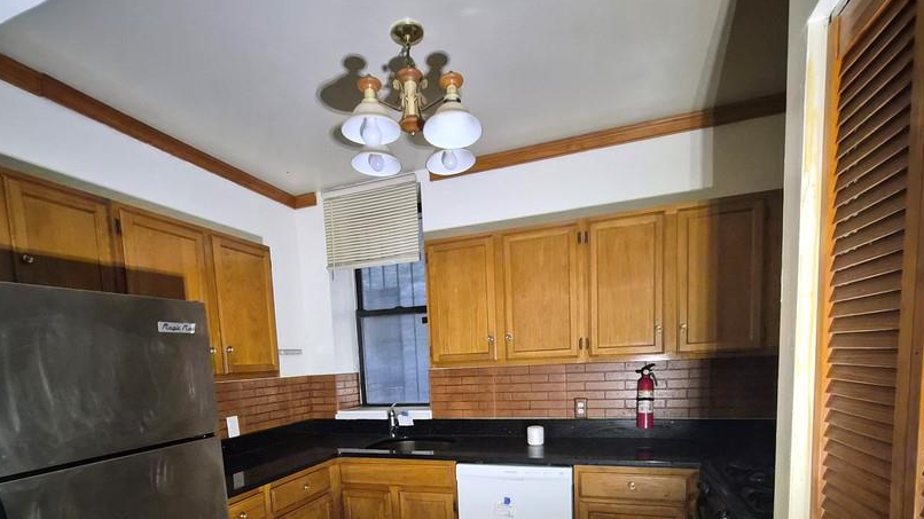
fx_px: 441
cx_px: 452
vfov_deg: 56.3
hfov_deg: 92.7
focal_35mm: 18
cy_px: 419
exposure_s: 1/60
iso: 1250
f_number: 2.2
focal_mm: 1.7
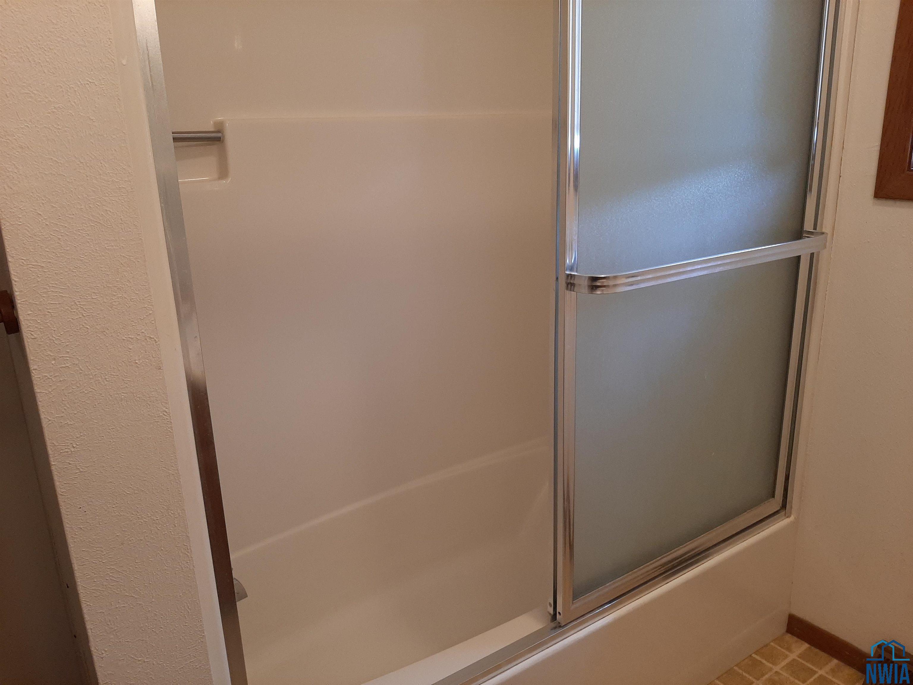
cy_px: 342
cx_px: 456
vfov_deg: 53.1
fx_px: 686
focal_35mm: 26
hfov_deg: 67.3
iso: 80
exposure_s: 1/60
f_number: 1.7
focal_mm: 3.93
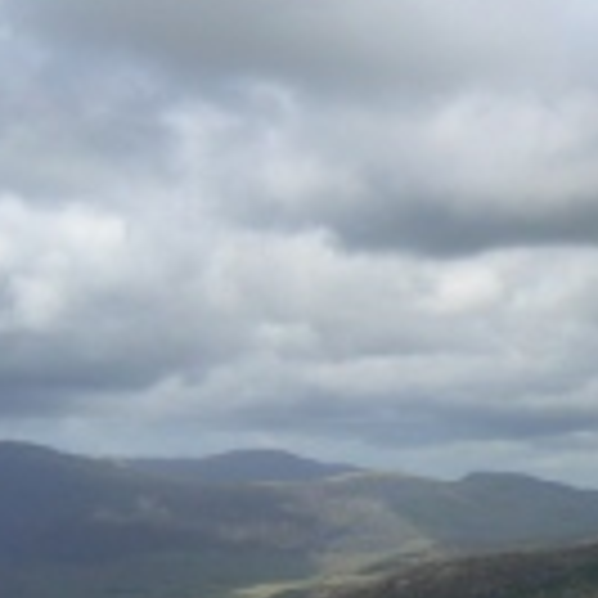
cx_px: 814
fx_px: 2013
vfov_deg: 16.6
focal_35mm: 103
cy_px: 589
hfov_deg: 15.9
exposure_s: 1/400
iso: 80
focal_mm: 6
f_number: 8
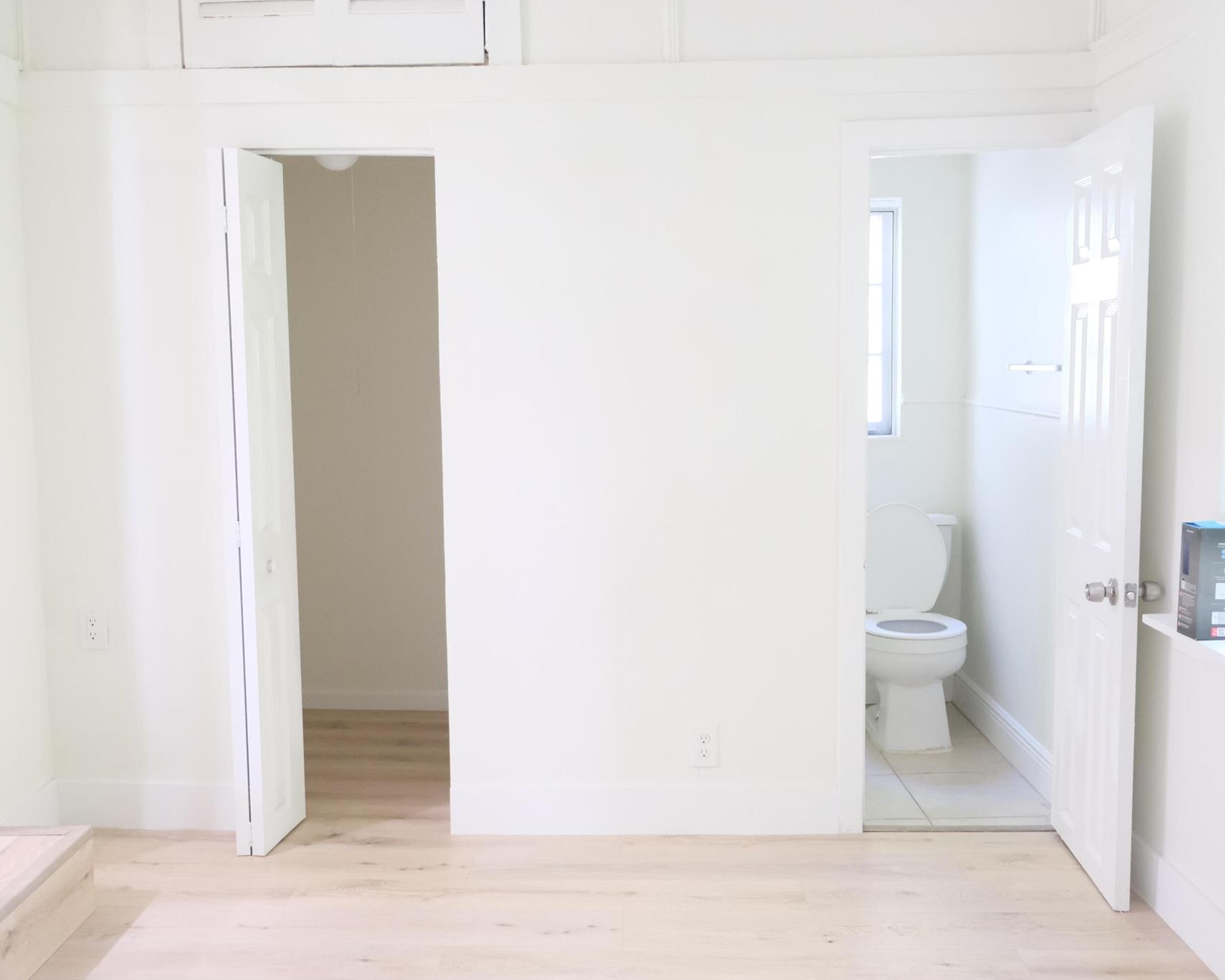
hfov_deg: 54.2
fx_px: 1196
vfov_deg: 44.5
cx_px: 577
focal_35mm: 33
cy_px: 487
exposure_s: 1/58
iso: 3200
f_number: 2.8
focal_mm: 19.6
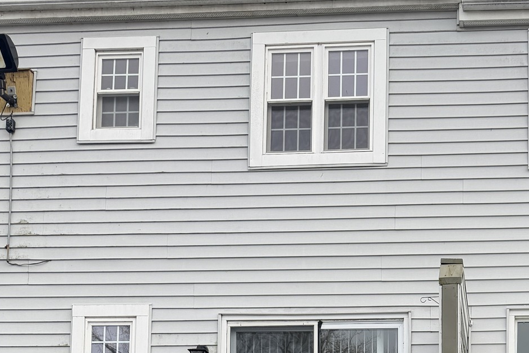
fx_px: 896
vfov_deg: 18.4
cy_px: 597
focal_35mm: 61
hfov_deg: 31.6
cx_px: 459
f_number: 1.78
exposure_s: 1/649
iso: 80
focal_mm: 6.76
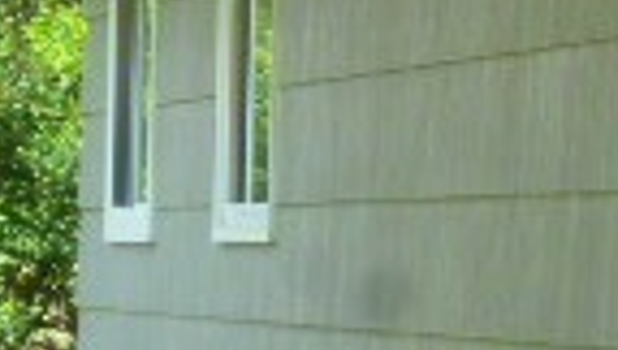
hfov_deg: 5.6
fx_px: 6221
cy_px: 328
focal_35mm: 379
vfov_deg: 3.2
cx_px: 895
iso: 320
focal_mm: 13.9
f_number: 4.9
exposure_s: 1/200
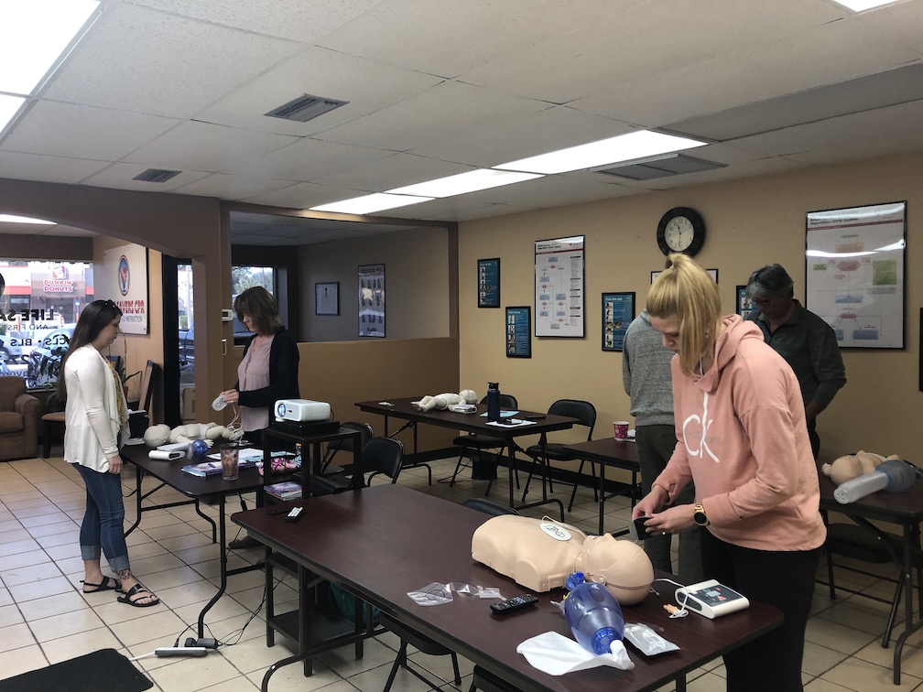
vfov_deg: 49.7
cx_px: 462
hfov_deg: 63.4
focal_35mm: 28
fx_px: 747
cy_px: 346
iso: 32
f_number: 1.8
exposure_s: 1/30
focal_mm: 3.99
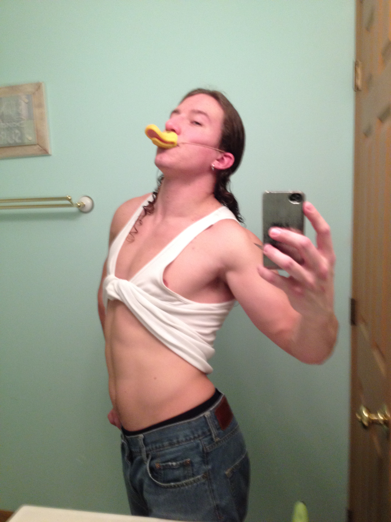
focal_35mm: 35
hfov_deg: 40.7
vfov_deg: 52.6
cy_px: 261
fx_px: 527
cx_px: 196
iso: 200
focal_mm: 4.28
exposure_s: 1/20
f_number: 2.4
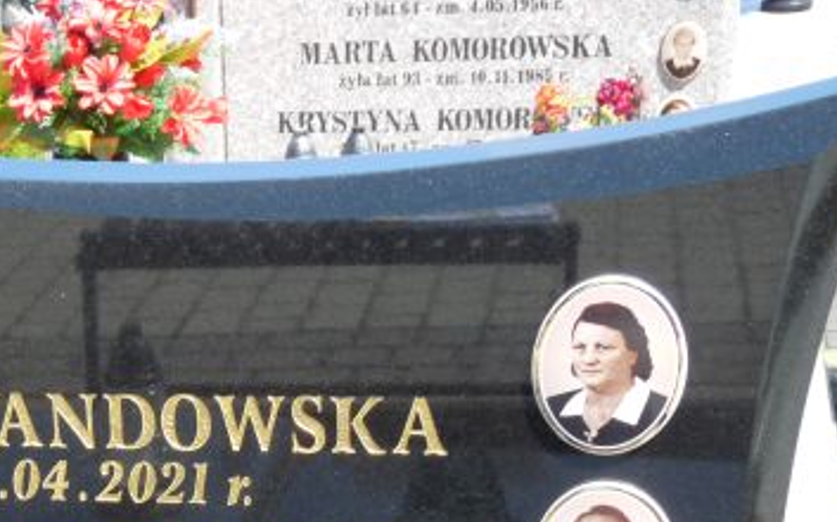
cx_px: -45
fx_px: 2302
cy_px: 655
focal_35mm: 101
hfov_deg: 19.8
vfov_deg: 12.6
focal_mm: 7.4
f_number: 4
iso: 100
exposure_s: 1/250
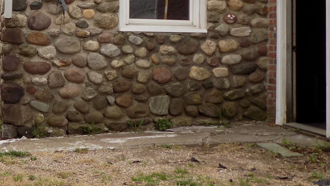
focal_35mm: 61
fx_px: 534
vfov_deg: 19.5
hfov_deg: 31.8
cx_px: 3
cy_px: 32
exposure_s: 1/200
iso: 80
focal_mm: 4.8
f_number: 3.2
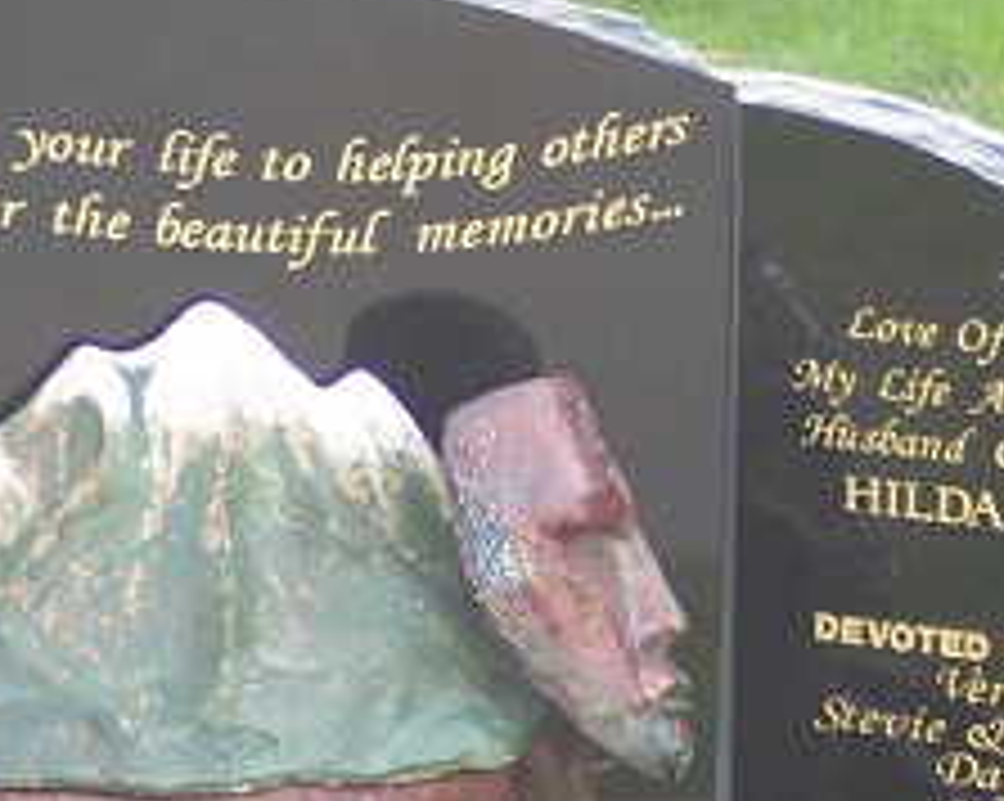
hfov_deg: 6.7
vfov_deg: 5.4
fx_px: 8550
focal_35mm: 288
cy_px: 864
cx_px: 81
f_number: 4.8
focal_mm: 24
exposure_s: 1/90
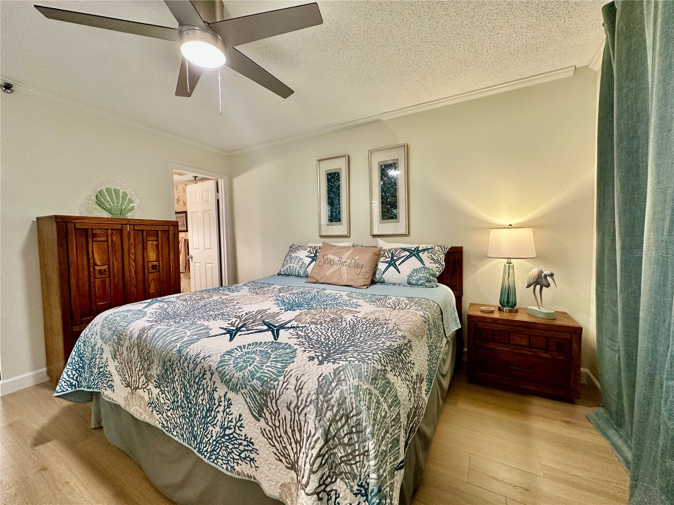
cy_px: 252
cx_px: 337
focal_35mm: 14
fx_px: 273
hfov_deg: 102.1
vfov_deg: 85.7
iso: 160
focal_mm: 2.22
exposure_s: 1/60
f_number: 2.2
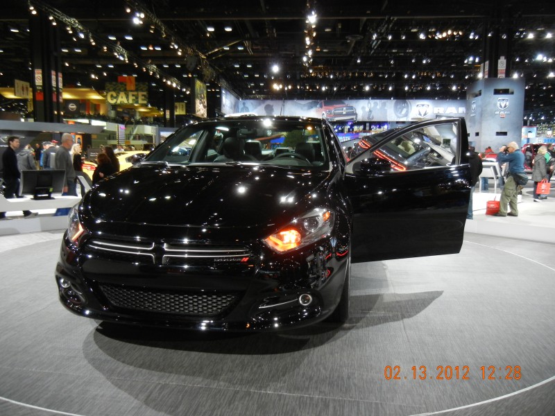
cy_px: 208
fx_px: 481
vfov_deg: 46.8
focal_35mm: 30
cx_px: 278
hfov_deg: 60.0
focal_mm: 5.4
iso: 400
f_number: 3.5
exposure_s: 1/42.5
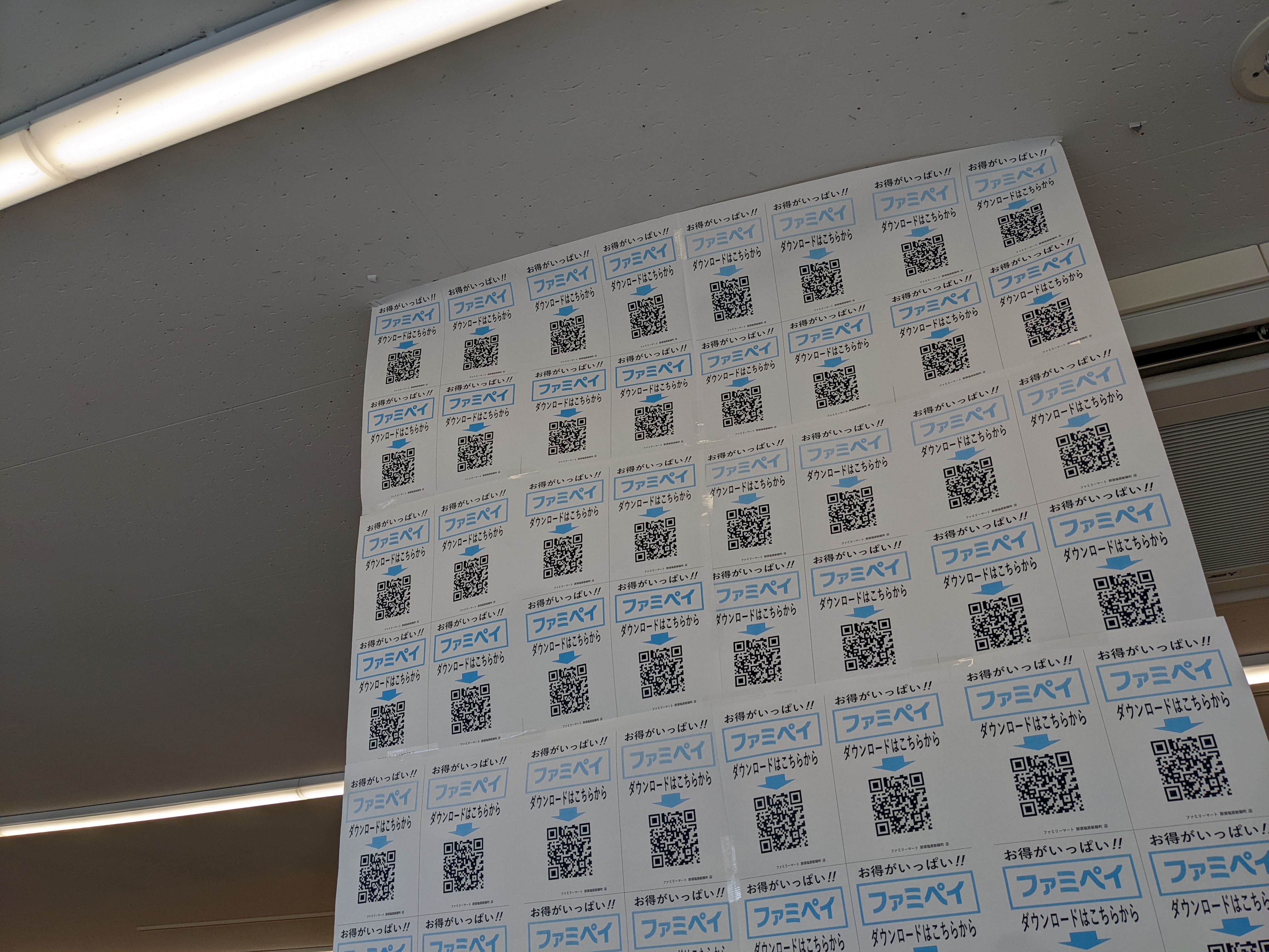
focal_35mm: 27
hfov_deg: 65.3
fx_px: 990
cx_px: 634
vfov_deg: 51.4
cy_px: 476
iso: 29
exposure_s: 1/397
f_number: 1.73
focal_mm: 4.38
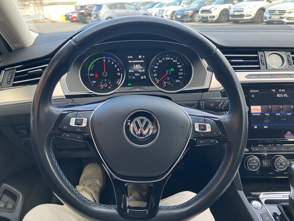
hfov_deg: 63.4
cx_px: 147
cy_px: 110
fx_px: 238
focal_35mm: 28
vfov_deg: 49.7
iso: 50
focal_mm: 3.99
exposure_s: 1/50
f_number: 1.8
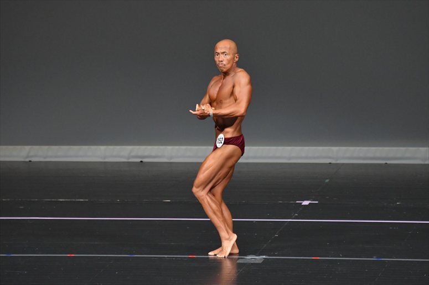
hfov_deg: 6.0
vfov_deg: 4.0
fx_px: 4109
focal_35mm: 345
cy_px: 142
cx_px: 214
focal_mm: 230
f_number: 5.6
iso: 4000
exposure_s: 1/400
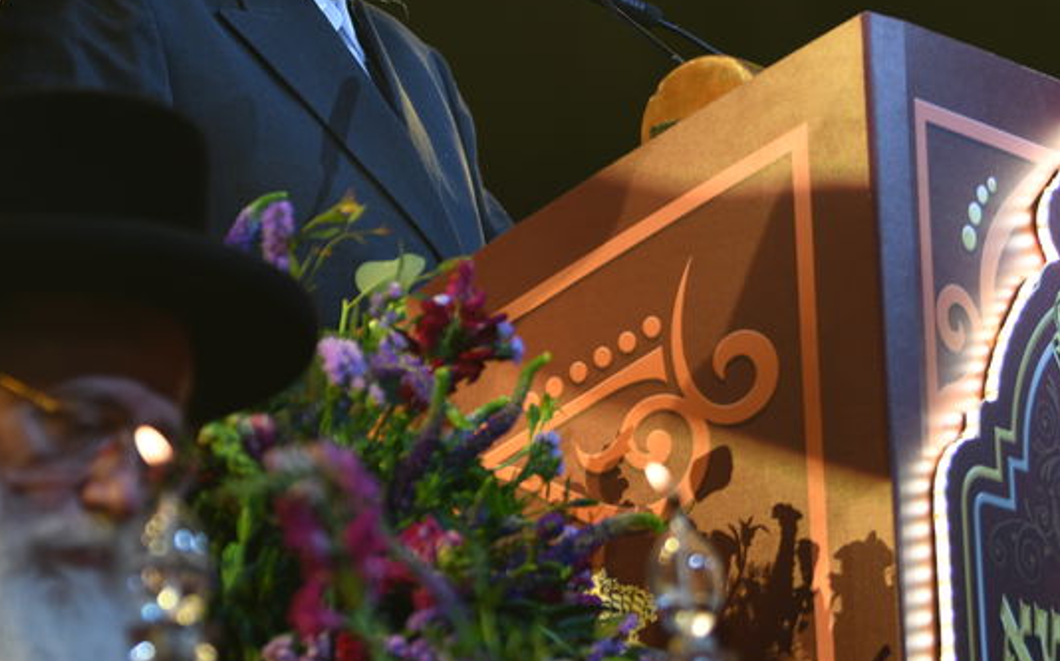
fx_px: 7333
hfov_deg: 8.3
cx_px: 419
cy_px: -5
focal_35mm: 254
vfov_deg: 5.2
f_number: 2.8
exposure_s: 1/125
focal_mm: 95
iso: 125
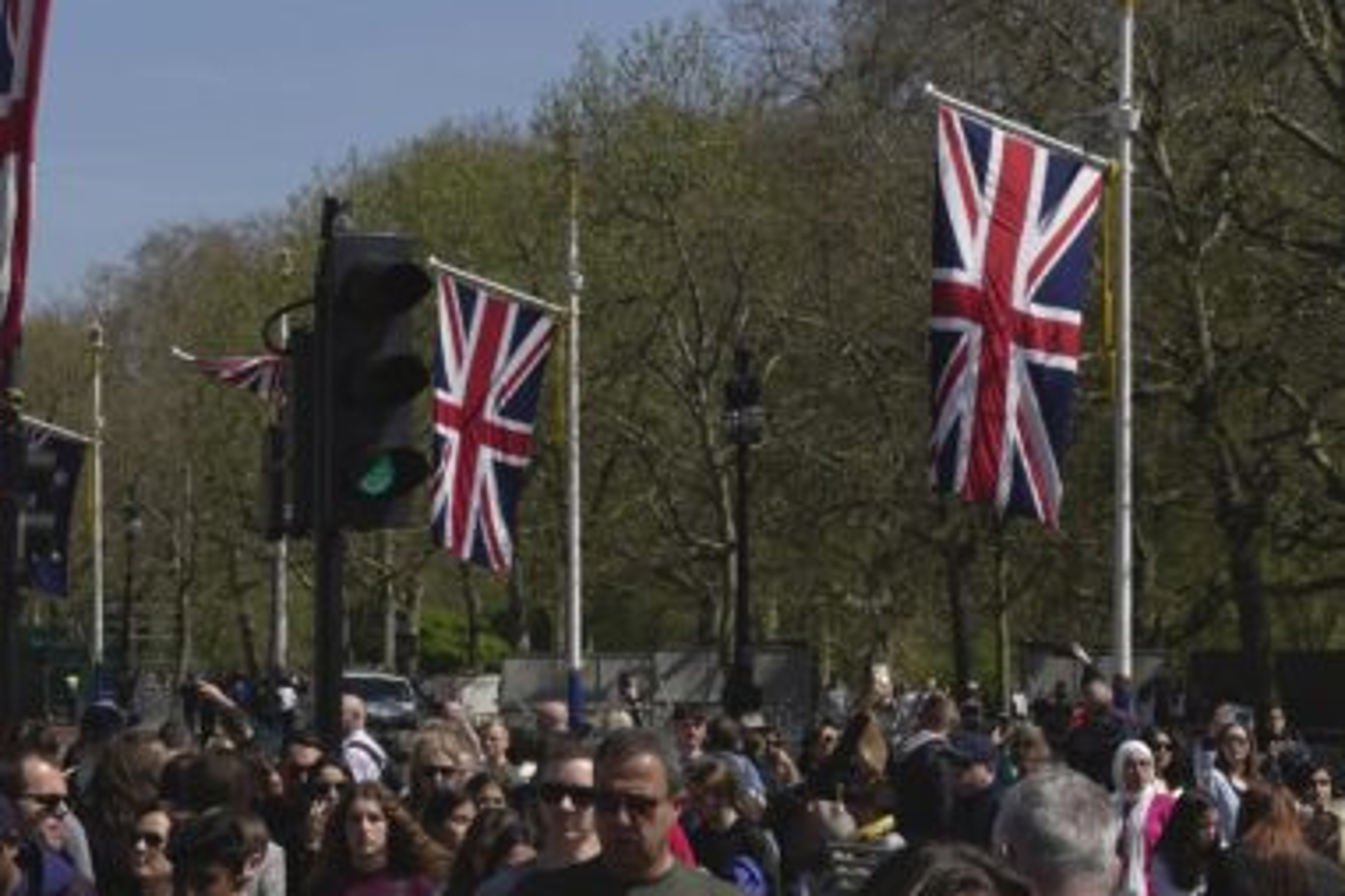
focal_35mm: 94
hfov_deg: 21.4
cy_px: 803
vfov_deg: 14.4
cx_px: 254
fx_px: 3512
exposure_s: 1/500
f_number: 11
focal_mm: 35
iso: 160
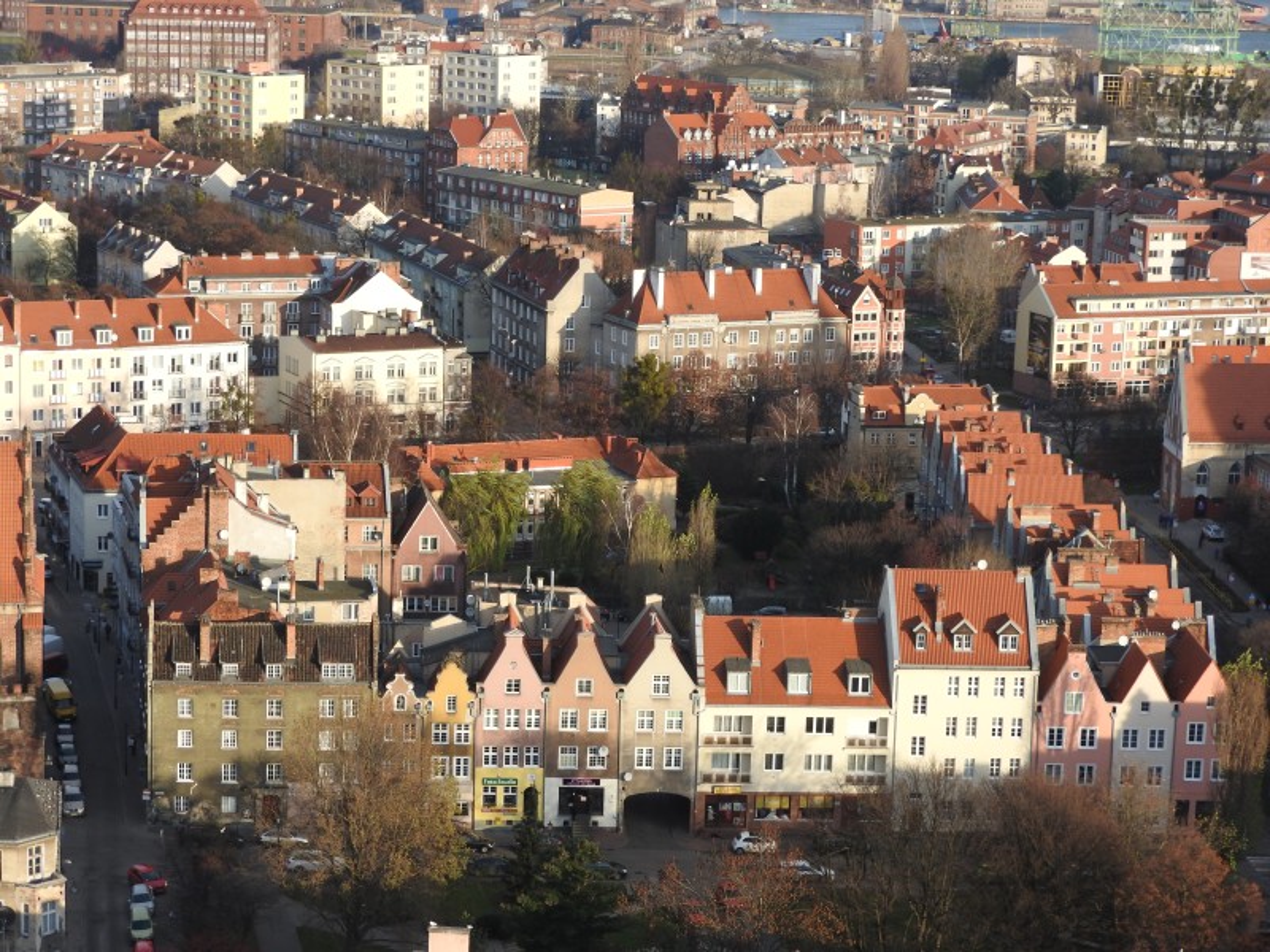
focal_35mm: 85
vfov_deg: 17.4
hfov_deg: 23.0
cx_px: 635
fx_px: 3119
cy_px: 476
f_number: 4.5
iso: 100
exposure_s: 1/320
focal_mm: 15.2
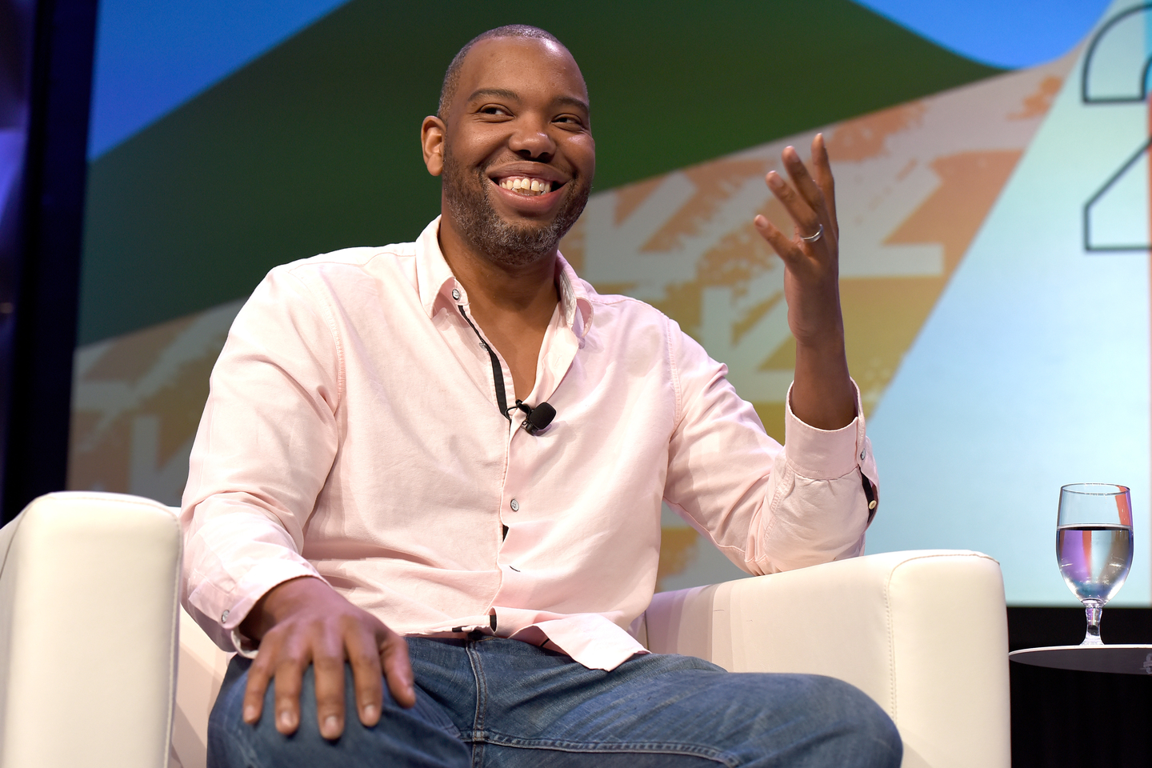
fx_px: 2240
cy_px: 384
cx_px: 576
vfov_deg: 19.5
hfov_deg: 28.8
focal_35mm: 70
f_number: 4
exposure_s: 1/200
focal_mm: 70
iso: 800
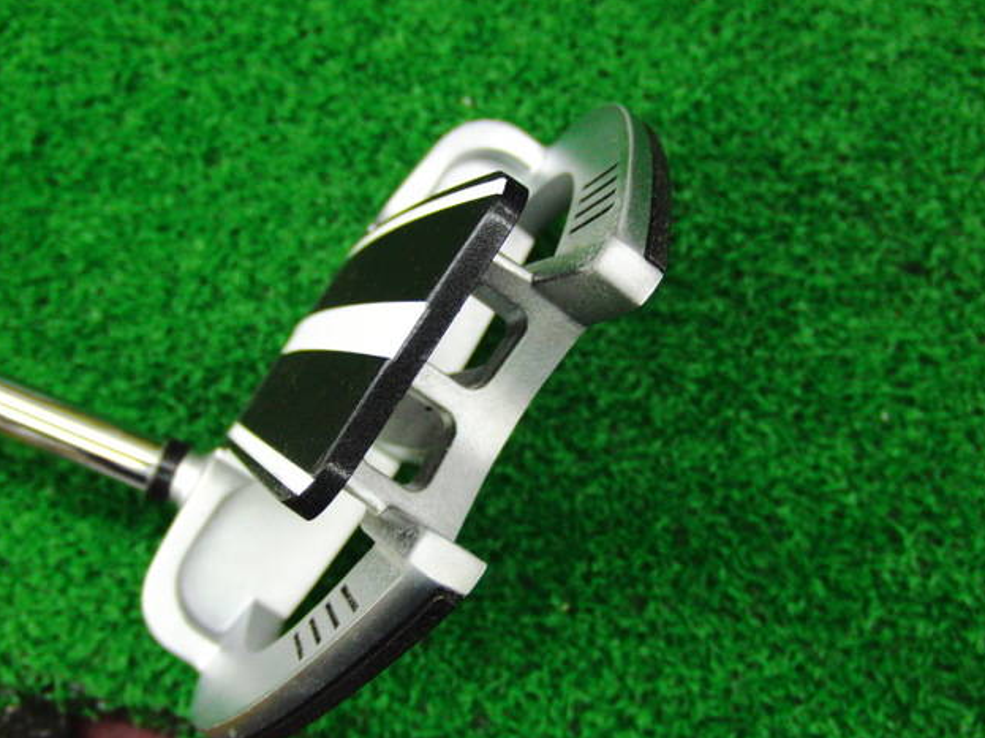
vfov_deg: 37.7
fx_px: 1081
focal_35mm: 38
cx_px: 490
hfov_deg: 49.0
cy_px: 375
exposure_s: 1/40
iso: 400
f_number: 3.6
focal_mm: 6.42
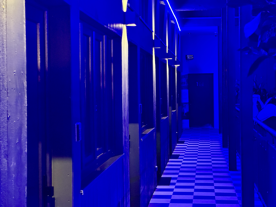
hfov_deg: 25.3
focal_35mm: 77
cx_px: 138
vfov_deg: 19.1
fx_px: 614
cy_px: 104
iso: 2000
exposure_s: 1/23
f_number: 2.8
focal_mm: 9
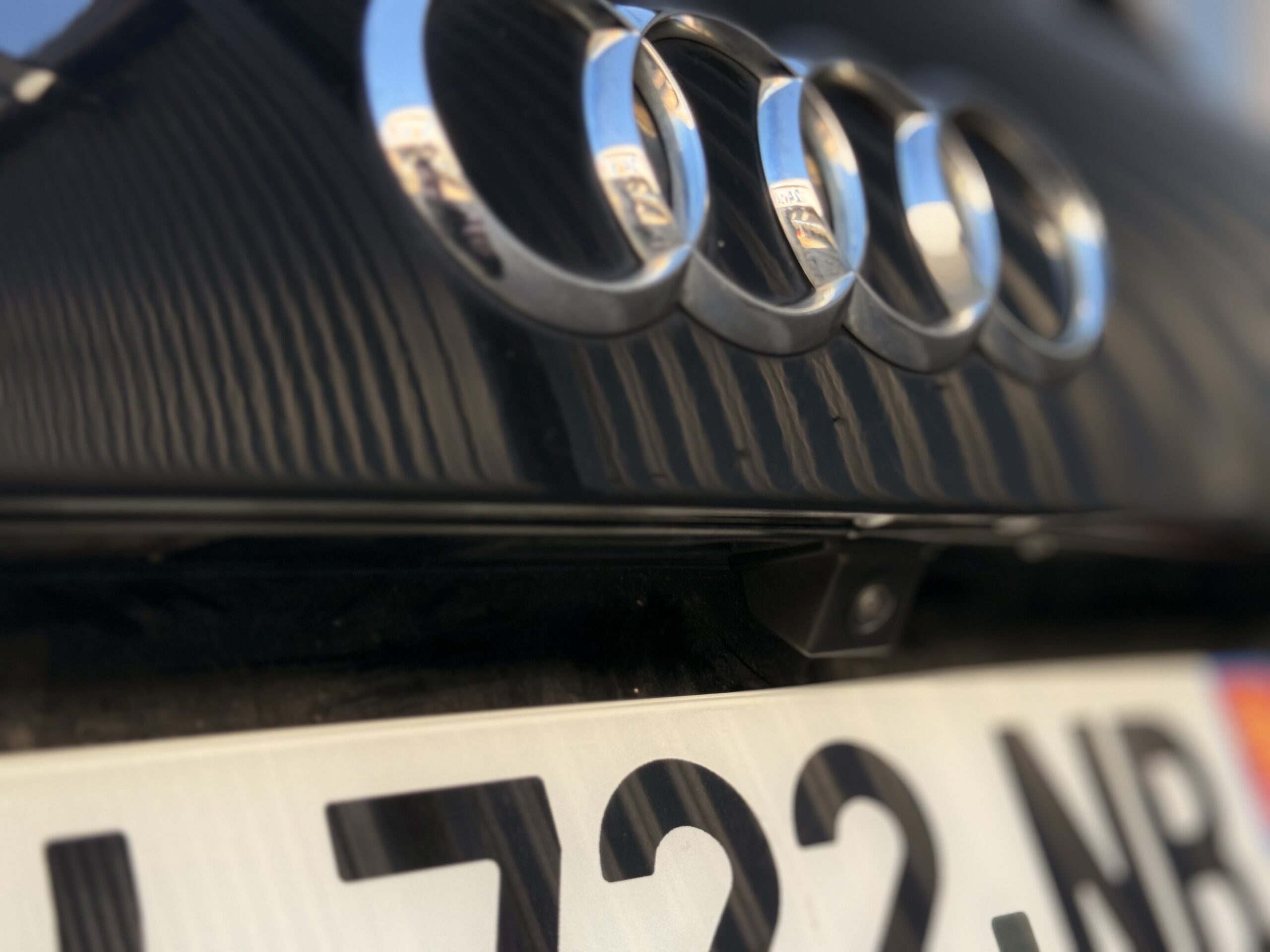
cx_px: 635
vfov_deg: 30.3
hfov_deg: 39.7
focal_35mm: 48
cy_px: 476
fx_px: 1761
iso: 100
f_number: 1.78
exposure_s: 1/392
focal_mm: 6.76
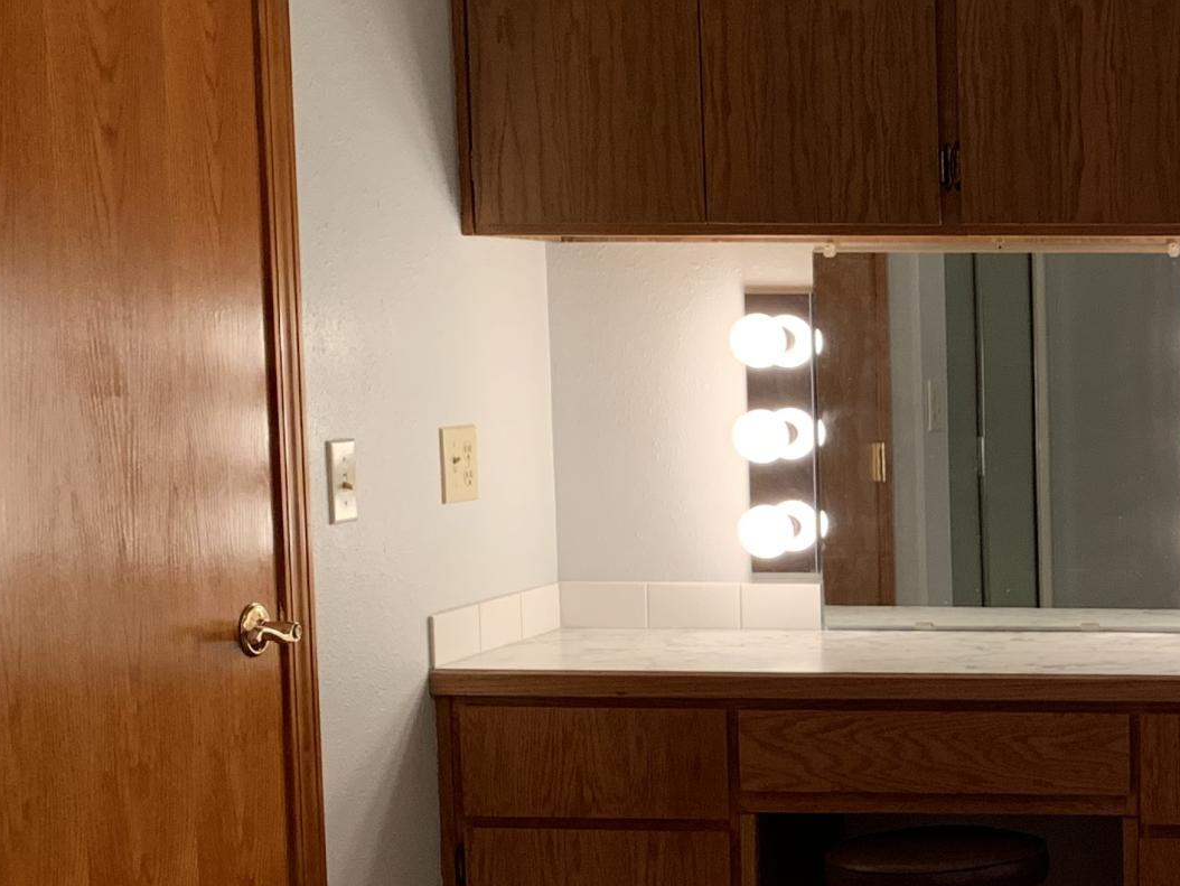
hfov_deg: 24.2
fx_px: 2523
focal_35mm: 74
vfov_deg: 19.8
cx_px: 1364
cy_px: 614
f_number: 1.8
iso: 80
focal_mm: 4.25
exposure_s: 1/60
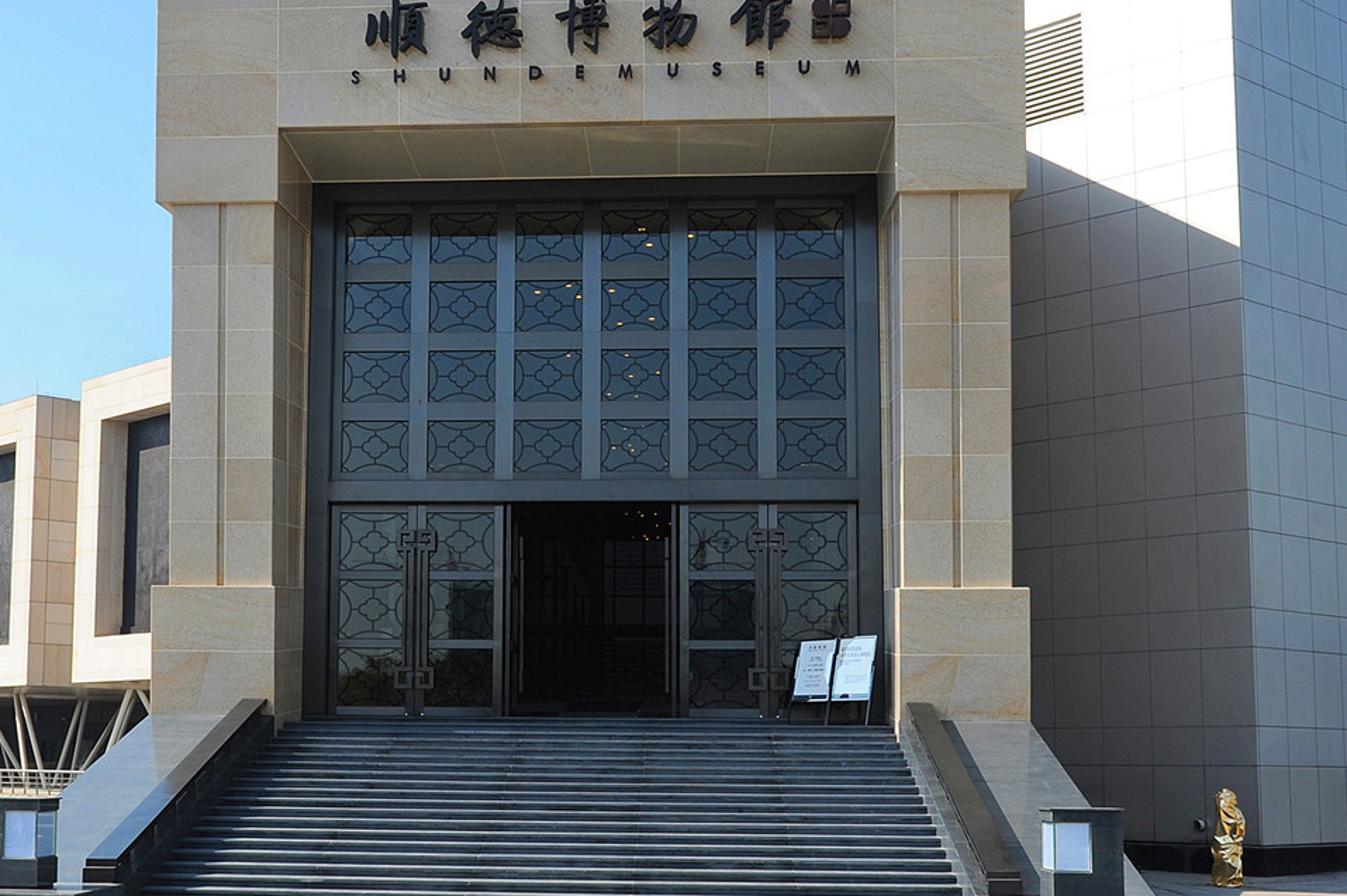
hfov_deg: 41.7
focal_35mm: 47
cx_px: 515
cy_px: 366
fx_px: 1758
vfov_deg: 28.6
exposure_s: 1/125
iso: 200
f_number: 13
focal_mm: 30
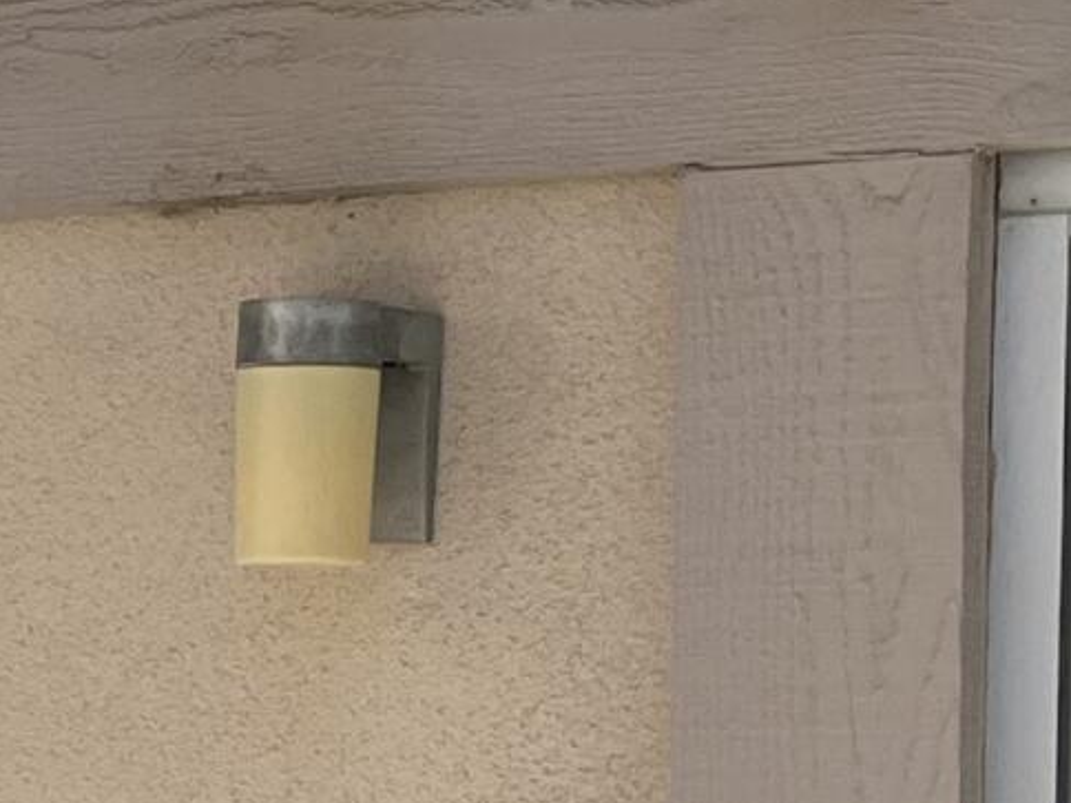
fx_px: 4981
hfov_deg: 11.6
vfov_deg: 9.0
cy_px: 1095
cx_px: -666
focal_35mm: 161
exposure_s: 1/3049
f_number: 1.6
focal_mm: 5.1
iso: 50
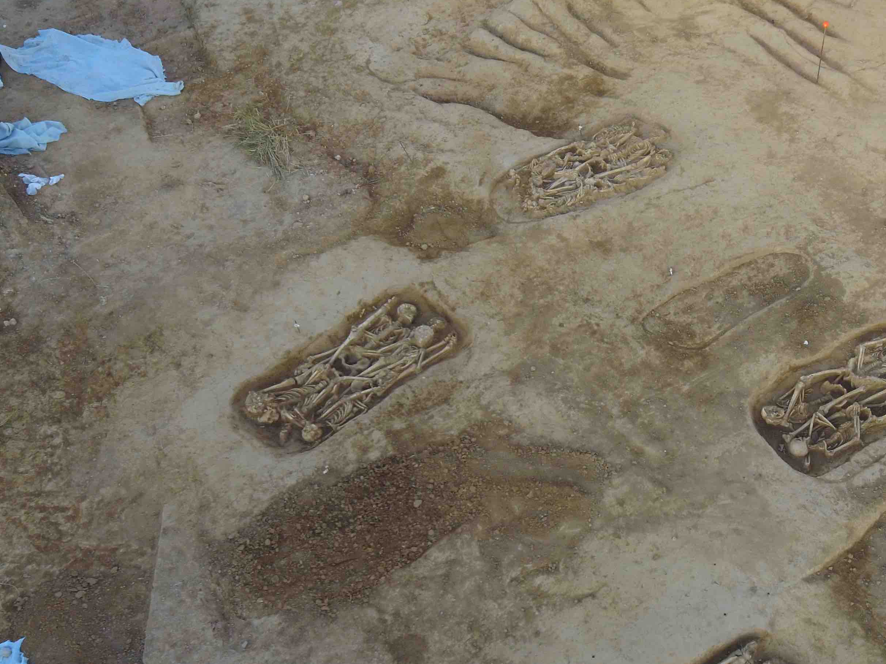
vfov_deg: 41.8
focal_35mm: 33
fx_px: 845
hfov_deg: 54.0
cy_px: 492
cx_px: 608
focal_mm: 3.61
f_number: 2.8
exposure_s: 1/134
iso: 100
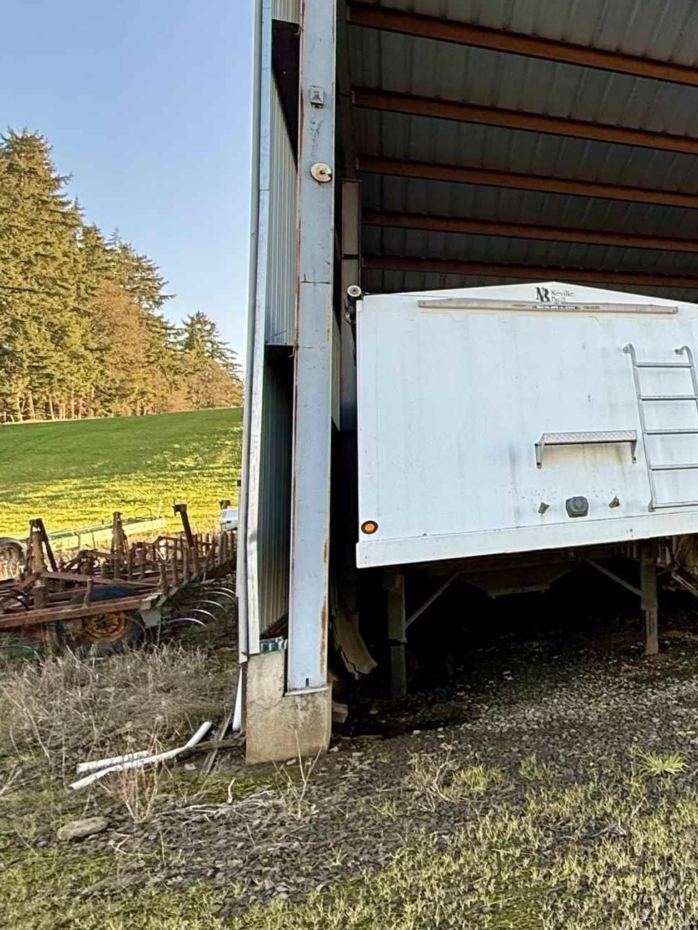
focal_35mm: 33
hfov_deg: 31.9
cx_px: 923
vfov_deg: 55.1
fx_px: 887
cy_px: 386
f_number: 2.2
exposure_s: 1/164
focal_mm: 2.22
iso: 50
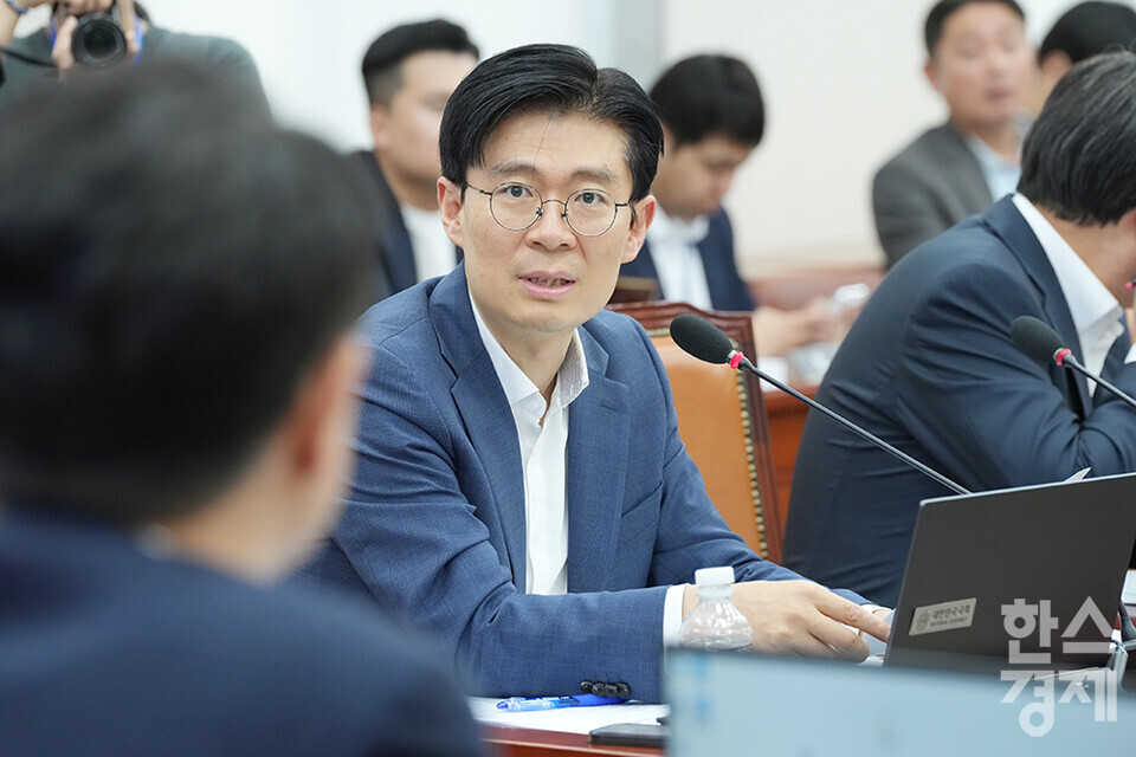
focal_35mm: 200
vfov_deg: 6.9
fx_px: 6311
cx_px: 568
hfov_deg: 10.3
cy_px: 378
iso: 3200
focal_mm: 200
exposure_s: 1/200
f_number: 5.6
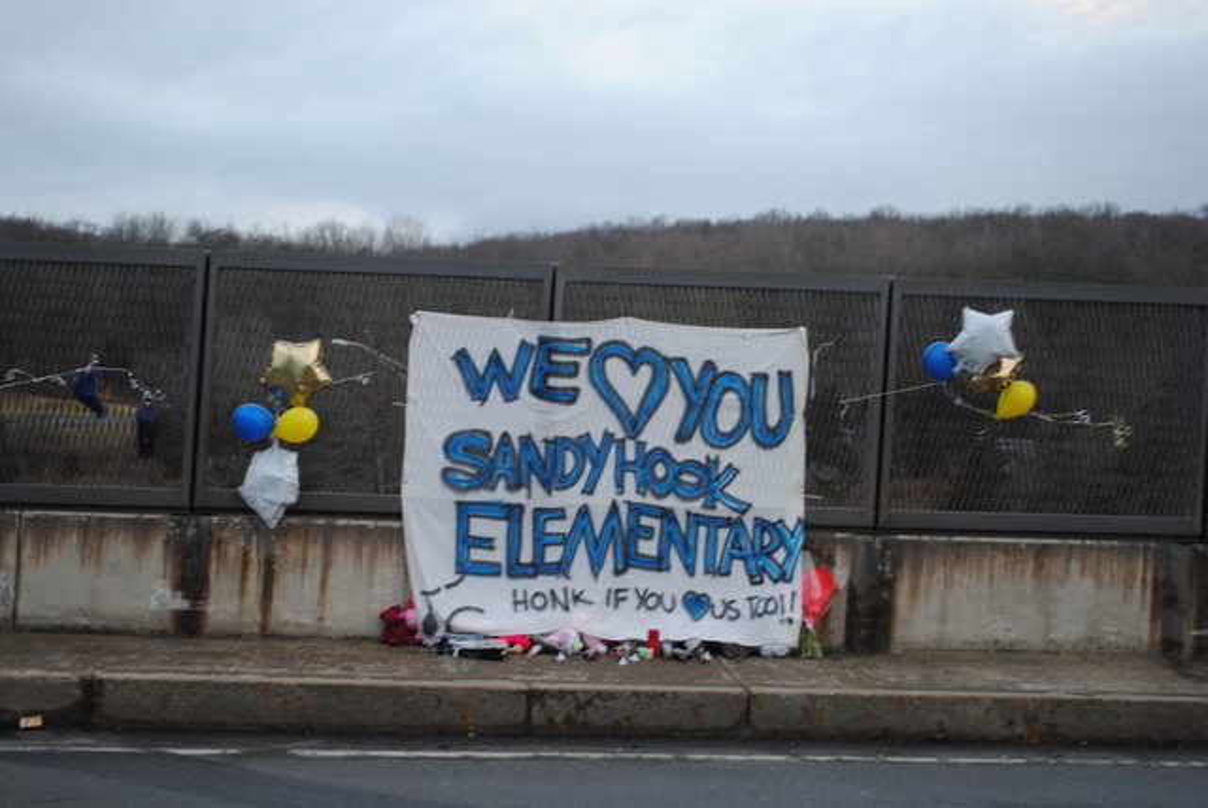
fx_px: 1814
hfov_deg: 36.8
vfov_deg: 25.1
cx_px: 604
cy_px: 404
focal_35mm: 54
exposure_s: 1/40
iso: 200
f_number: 5
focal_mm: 36
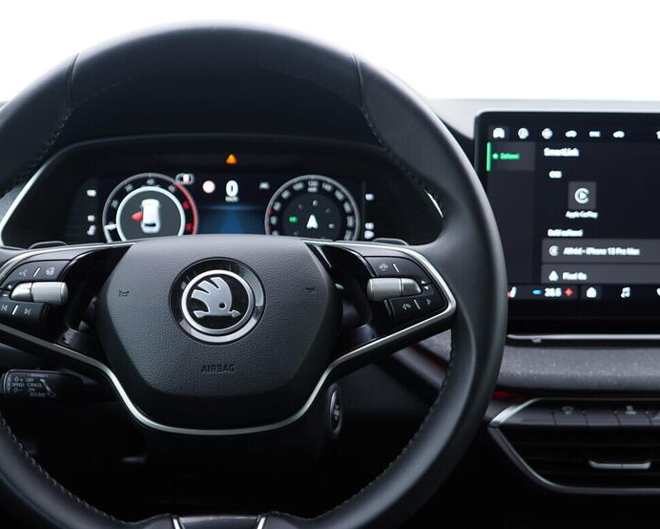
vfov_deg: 30.2
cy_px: 294
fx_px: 977
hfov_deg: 37.3
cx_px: 294
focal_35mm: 50
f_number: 2.8
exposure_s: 1/40
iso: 250
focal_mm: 24
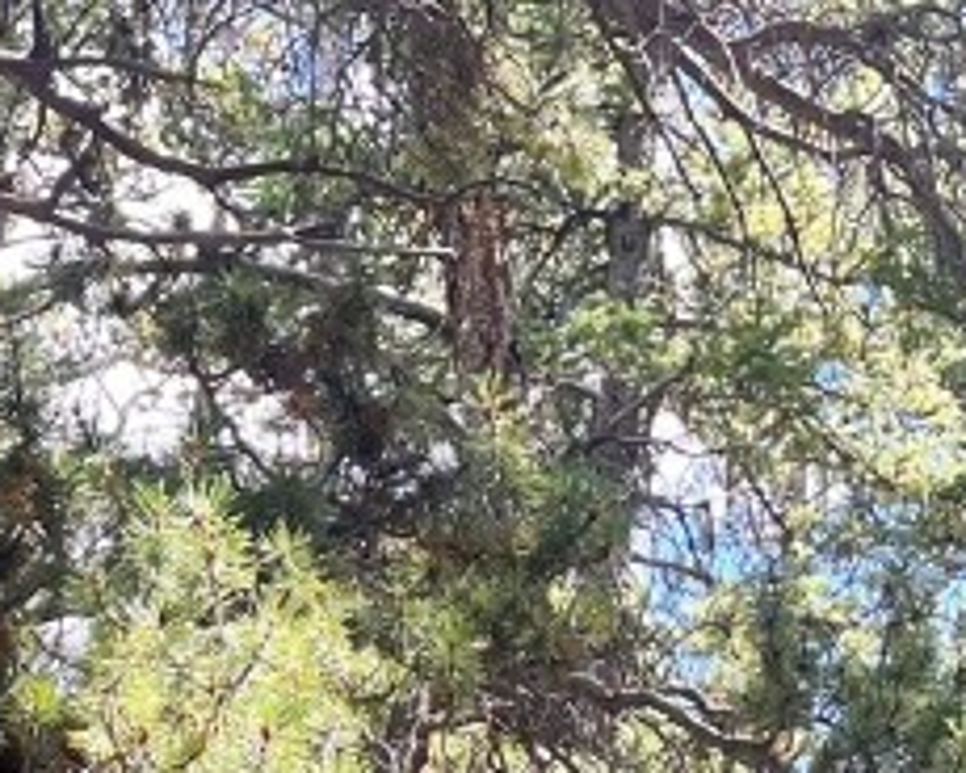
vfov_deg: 12.3
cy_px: 1445
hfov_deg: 16.9
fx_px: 3231
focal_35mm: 113
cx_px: 676
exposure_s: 1/418
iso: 50
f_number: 1.6
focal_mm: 5.1
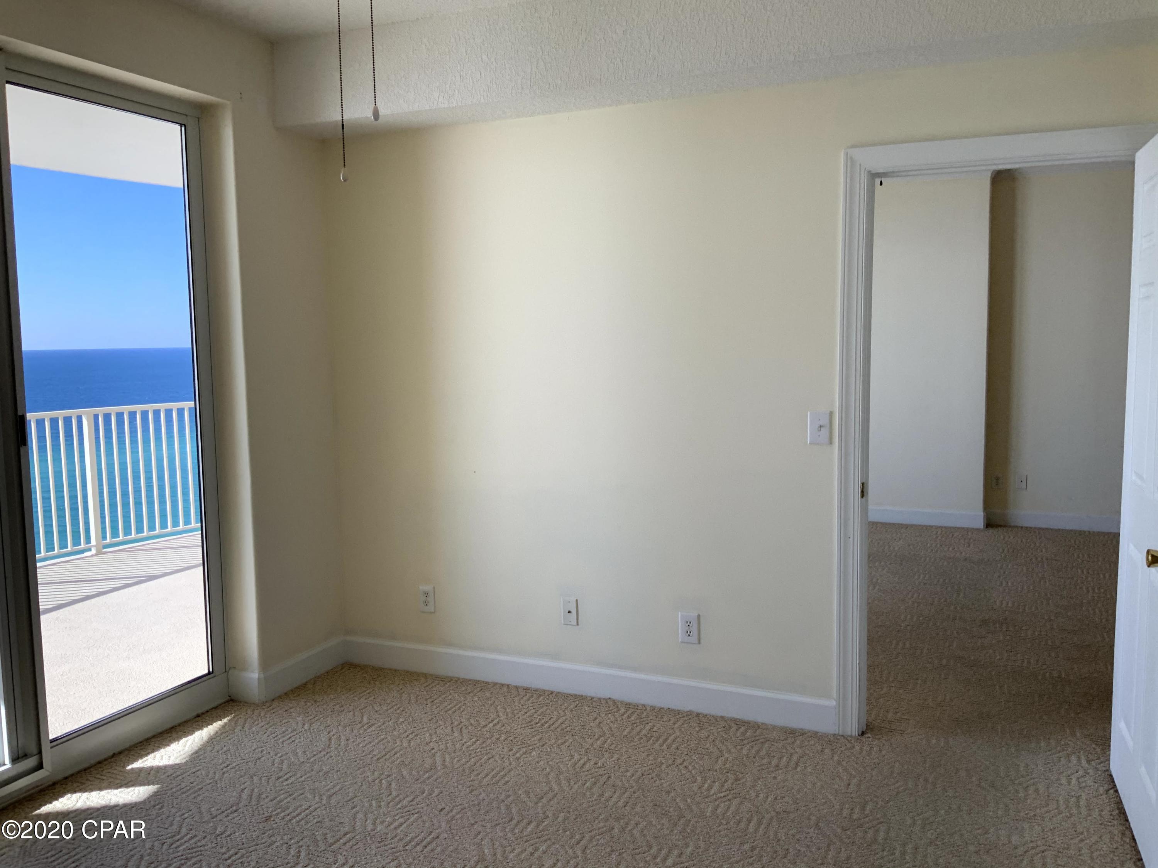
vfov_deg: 48.2
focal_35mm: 29
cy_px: 434
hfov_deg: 61.7
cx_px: 579
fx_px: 970
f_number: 1.8
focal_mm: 3
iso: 16
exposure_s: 1/248
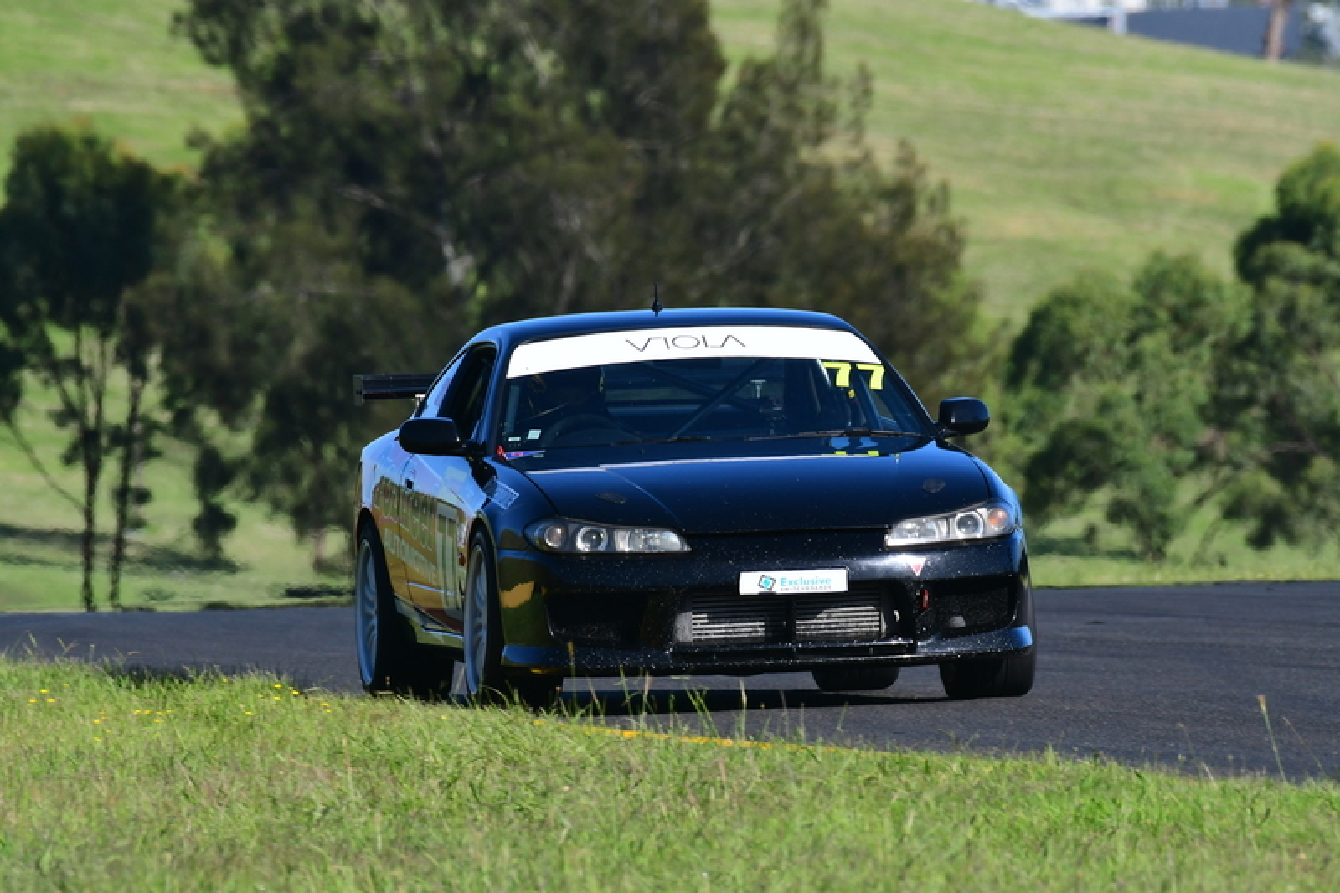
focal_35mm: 750
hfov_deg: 2.8
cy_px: 446
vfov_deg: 1.8
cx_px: 670
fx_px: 27909
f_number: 11
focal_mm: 500
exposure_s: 1/640
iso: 500
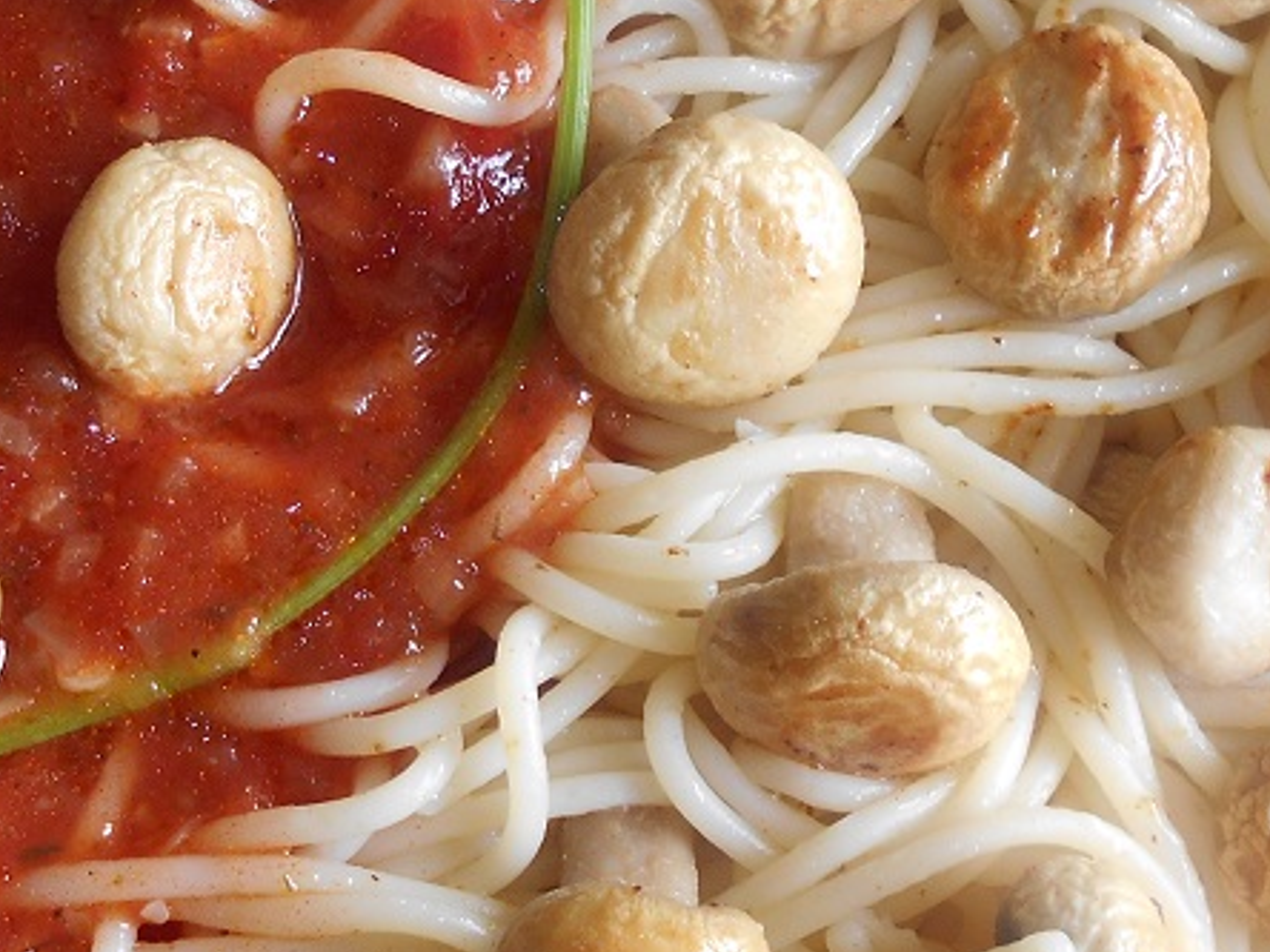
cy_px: 352
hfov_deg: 32.1
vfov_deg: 24.3
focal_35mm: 60
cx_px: 506
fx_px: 2201
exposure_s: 1/30
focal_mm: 4.6
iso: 80
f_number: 3.2
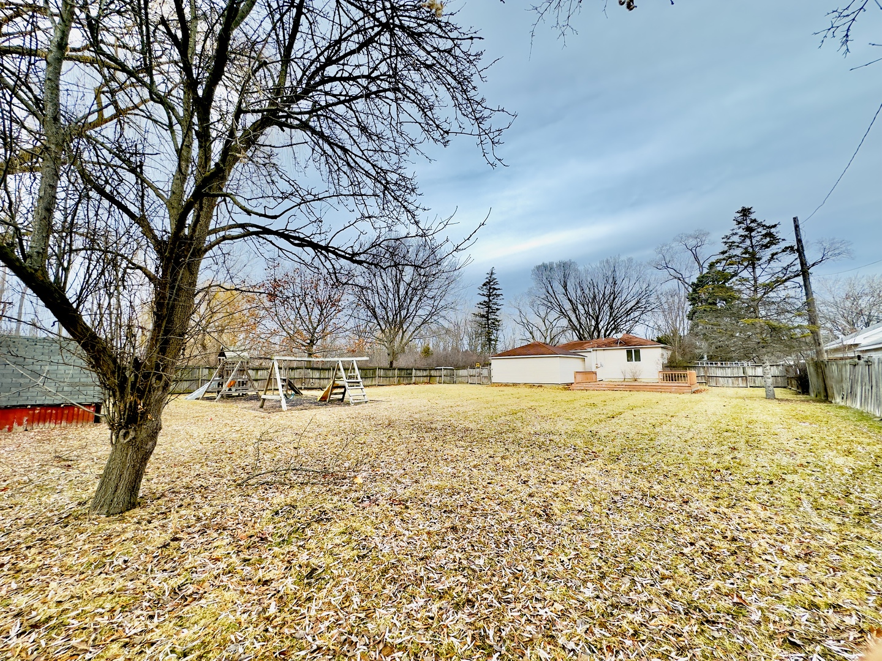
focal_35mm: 14
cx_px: 441
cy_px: 330
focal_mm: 2.22
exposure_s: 1/166
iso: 40
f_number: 2.2
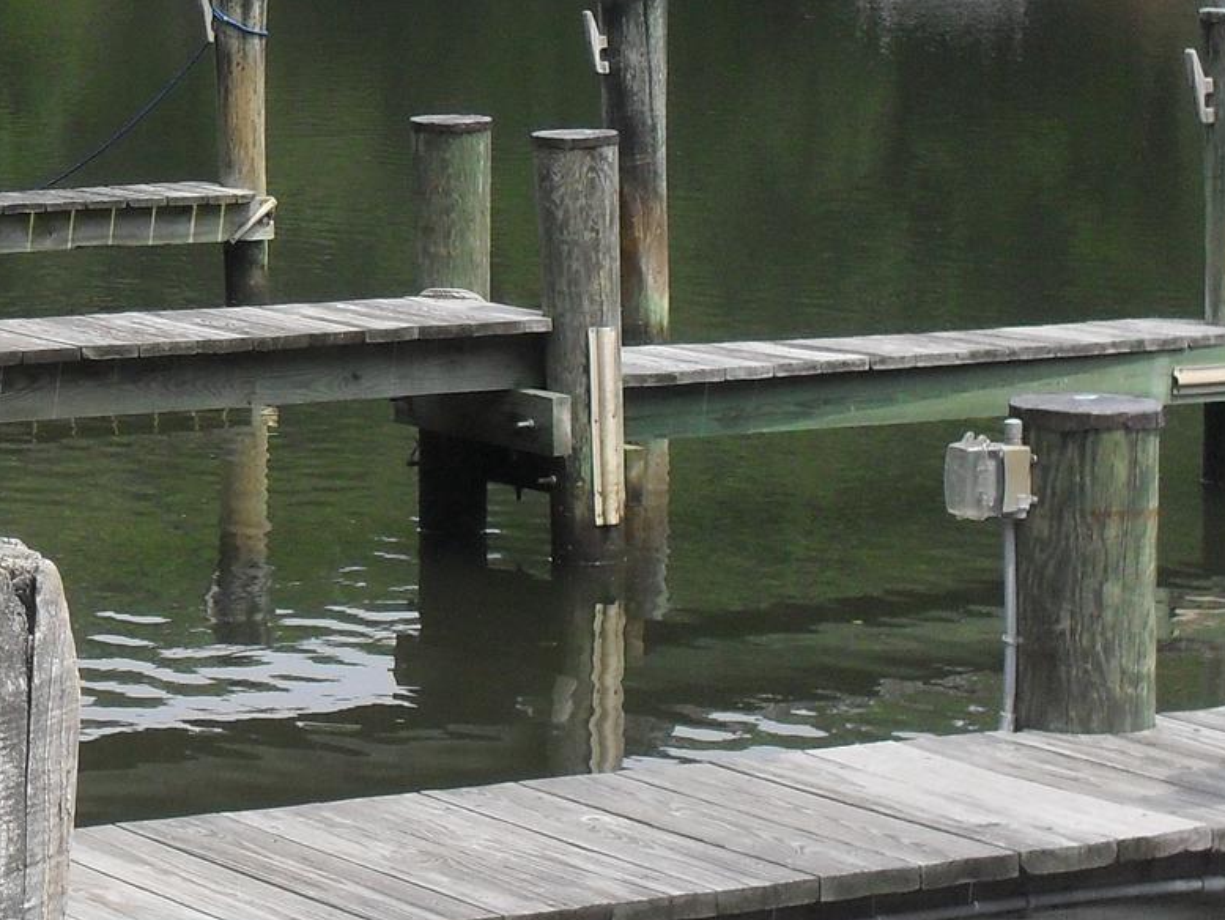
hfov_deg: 12.8
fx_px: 5310
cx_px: -268
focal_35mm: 150
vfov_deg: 9.8
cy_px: 38
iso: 100
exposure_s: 1/500
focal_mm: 10.1
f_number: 4.3
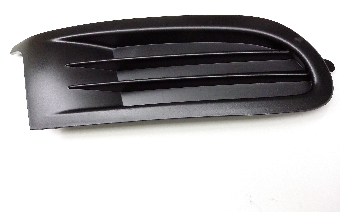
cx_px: 170
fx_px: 315
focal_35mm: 34
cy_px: 95
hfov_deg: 56.7
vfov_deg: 37.2
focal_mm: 3.4
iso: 320
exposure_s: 1/17
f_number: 2.4
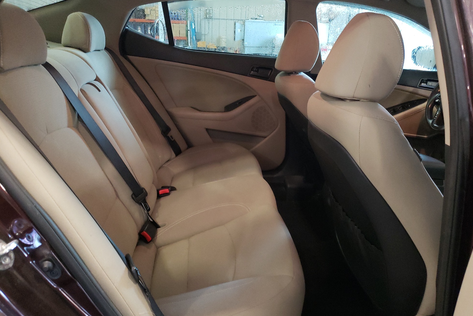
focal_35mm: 28
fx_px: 368
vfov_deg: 46.4
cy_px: 166
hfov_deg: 65.5
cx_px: 239
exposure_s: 1/24
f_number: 1.5
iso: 436
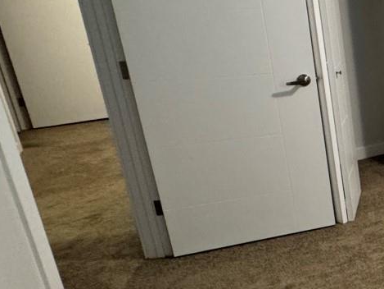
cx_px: 549
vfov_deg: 33.5
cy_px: 122
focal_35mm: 43
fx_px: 477
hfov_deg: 30.0
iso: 400
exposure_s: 1/60
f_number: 2.2
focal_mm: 2.22
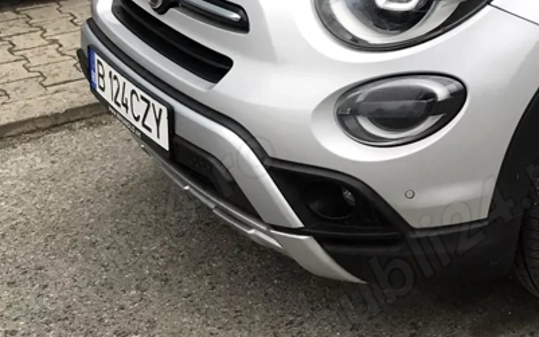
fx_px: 1087
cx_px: 601
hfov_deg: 25.7
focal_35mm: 74
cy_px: -75
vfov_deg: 16.8
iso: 20
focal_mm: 3.99
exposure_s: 1/977
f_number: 1.8
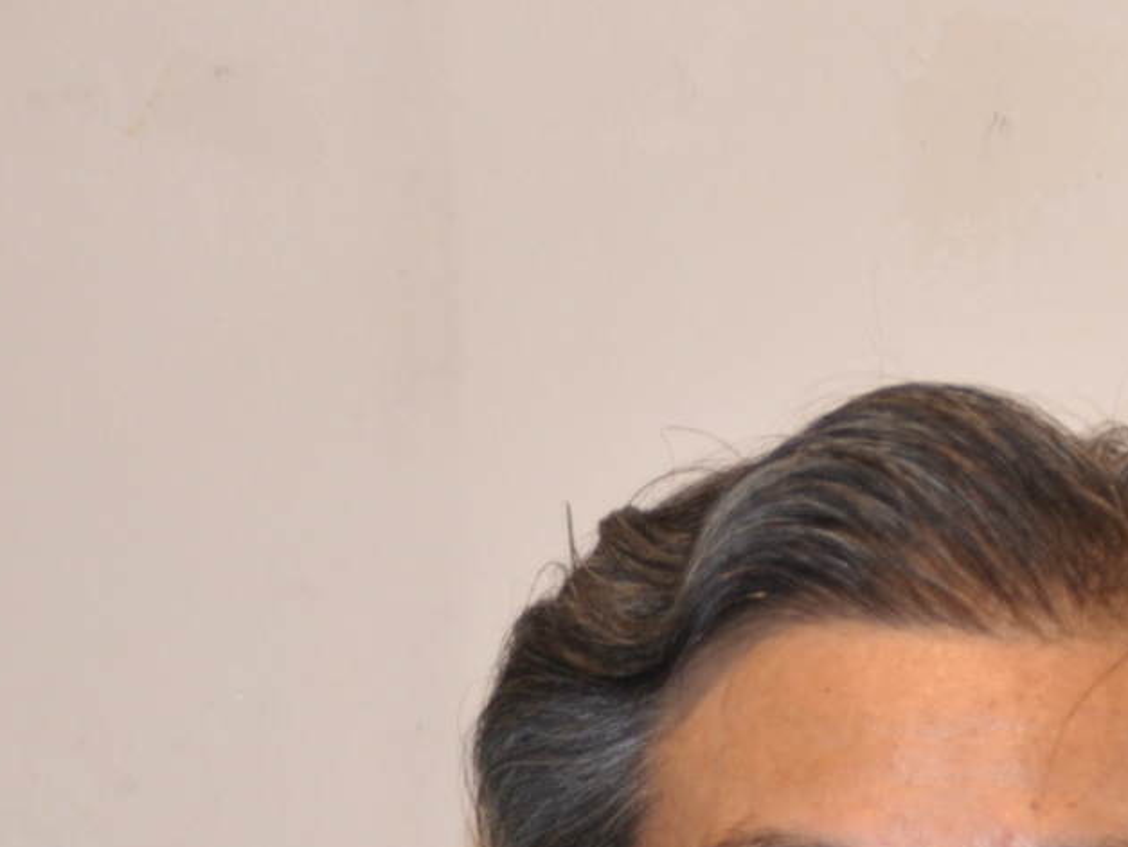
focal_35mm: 256
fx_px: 8347
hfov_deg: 7.7
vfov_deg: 5.8
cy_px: 975
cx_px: 1394
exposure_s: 1/60
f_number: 4.8
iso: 400
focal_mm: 52
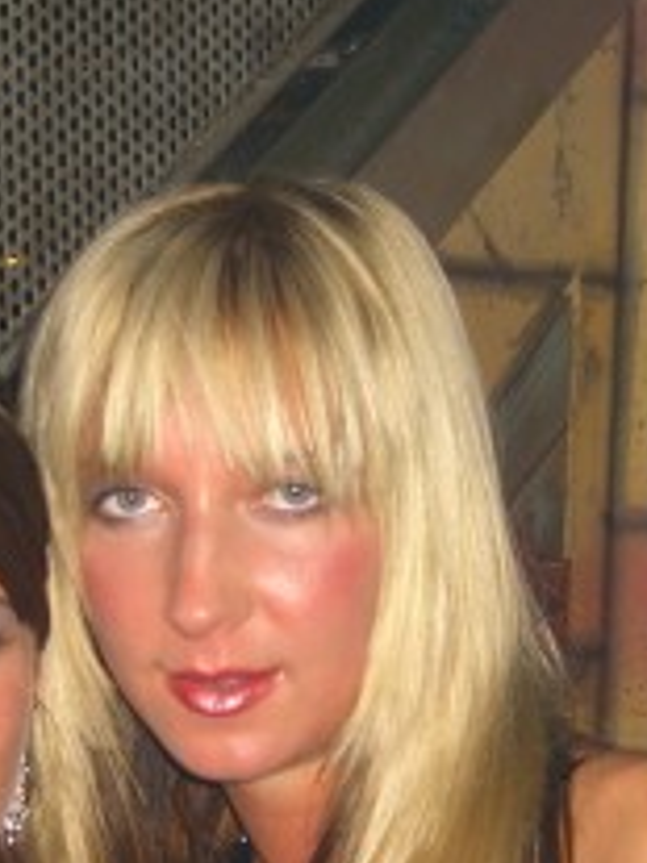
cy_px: 721
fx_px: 2744
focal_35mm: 110
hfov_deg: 13.4
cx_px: 301
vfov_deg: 17.7
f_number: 2.8
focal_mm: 7.9
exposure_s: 1/60
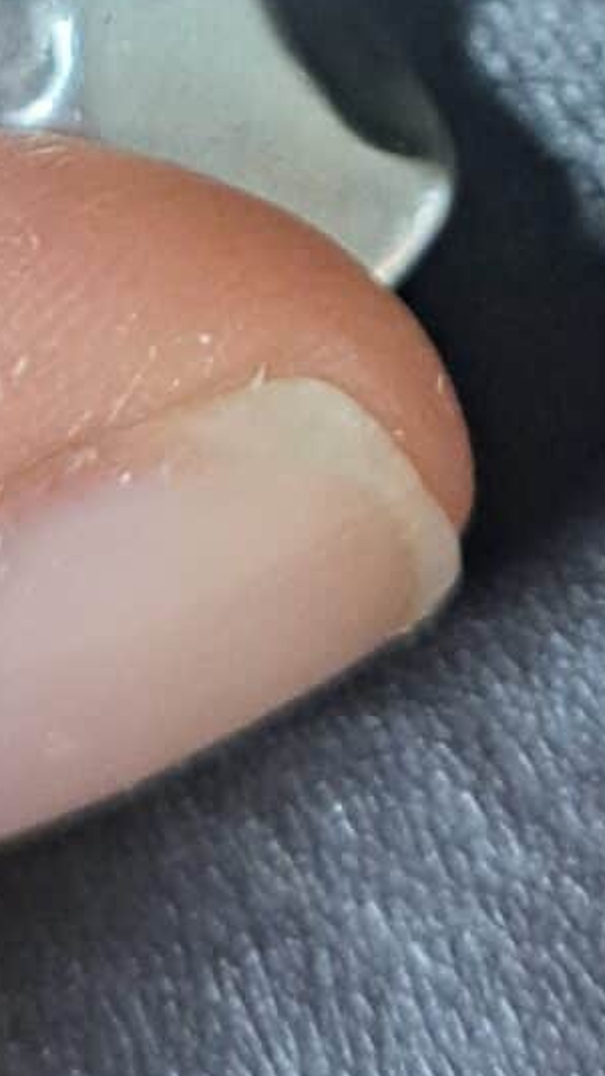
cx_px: 470
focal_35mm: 125
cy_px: -346
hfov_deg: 9.7
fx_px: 3564
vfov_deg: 16.2
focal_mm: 5.23
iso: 400
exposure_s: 1/40
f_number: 1.8
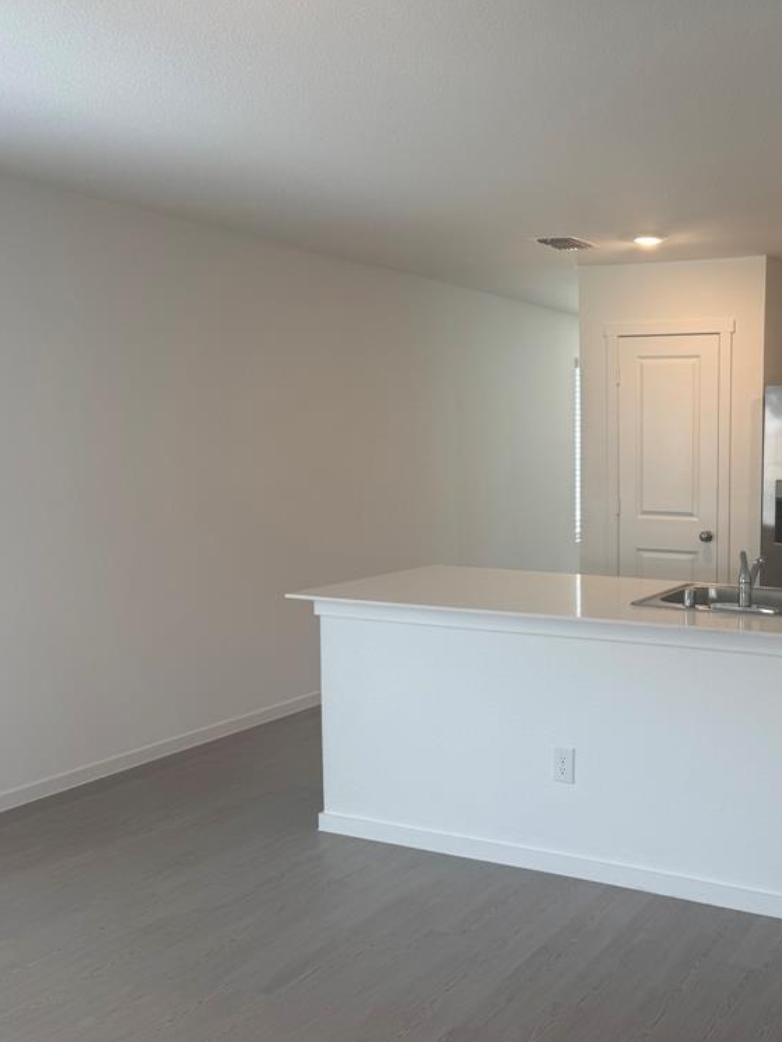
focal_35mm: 33
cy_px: 523
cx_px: 701
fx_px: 994
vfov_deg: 55.3
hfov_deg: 39.9
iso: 80
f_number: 1.78
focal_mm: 6.76
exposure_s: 1/120
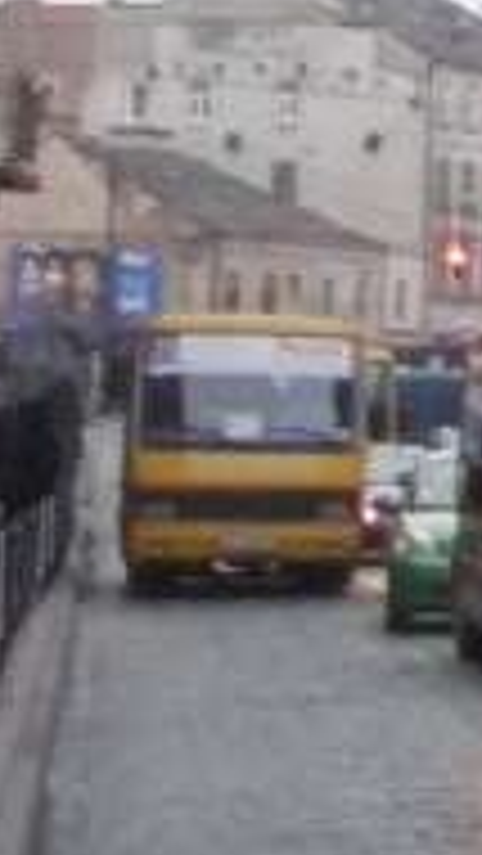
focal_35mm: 179
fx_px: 4063
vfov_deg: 12.0
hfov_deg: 5.9
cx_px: 1820
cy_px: 252
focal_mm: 4.6
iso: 320
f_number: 3.2
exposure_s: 1/250
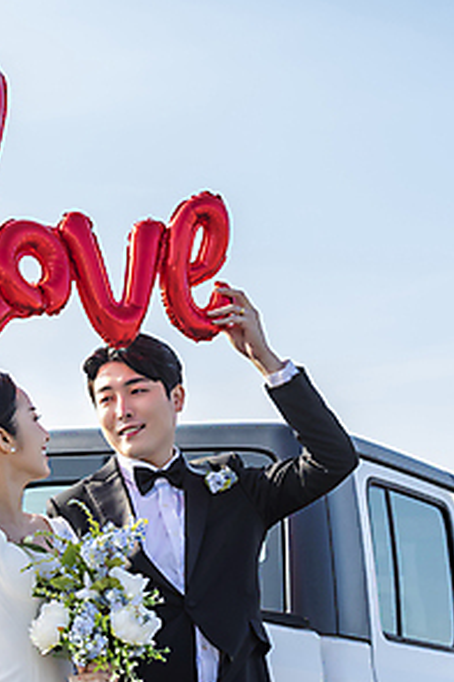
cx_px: 165
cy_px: 318
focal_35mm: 111
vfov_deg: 18.4
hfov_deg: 12.3
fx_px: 2102
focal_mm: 82
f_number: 4.5
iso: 400
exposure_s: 1/800
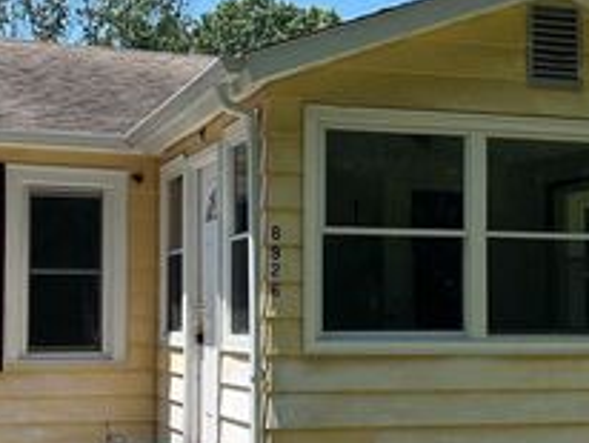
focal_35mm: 63
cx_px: 280
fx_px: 1073
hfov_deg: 30.7
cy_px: 279
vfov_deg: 23.3
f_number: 1.5
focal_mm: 5.7
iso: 50
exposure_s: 1/2695
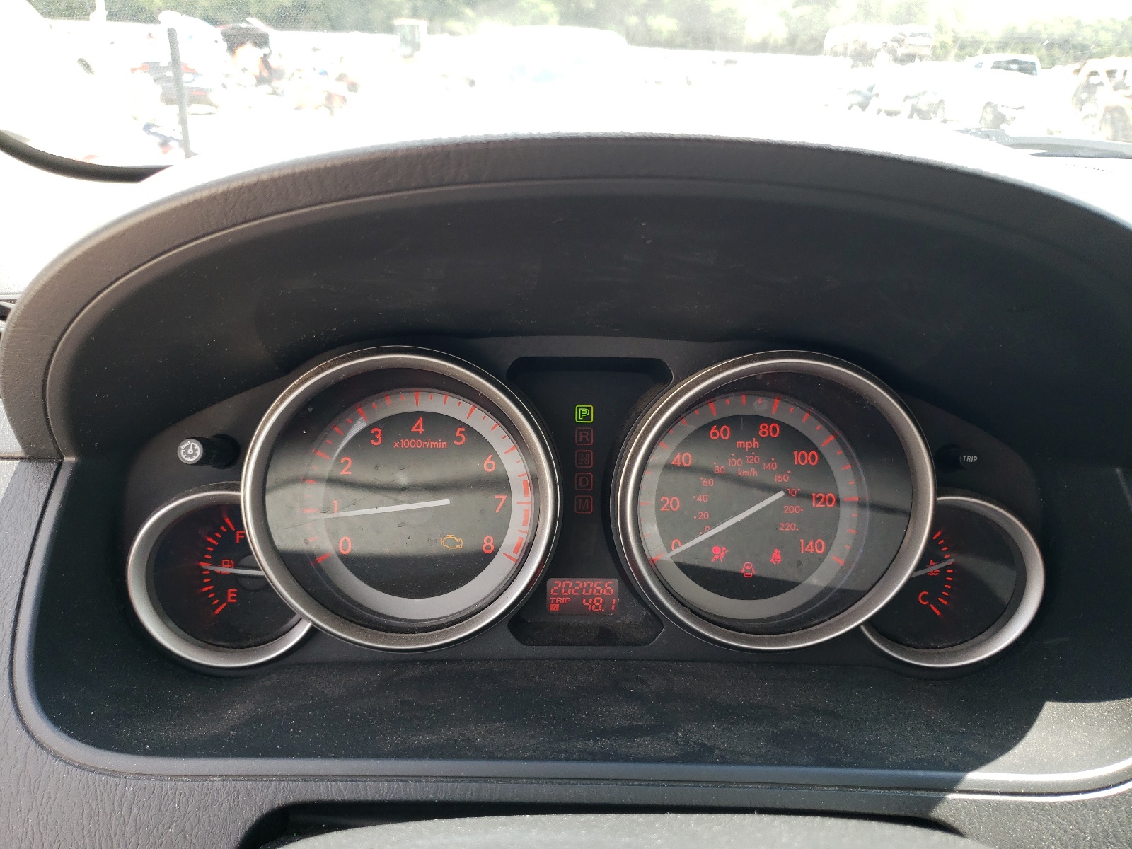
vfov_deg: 53.1
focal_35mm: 26
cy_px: 424
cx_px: 566
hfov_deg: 67.3
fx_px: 850
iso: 50
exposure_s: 1/250
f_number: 1.5
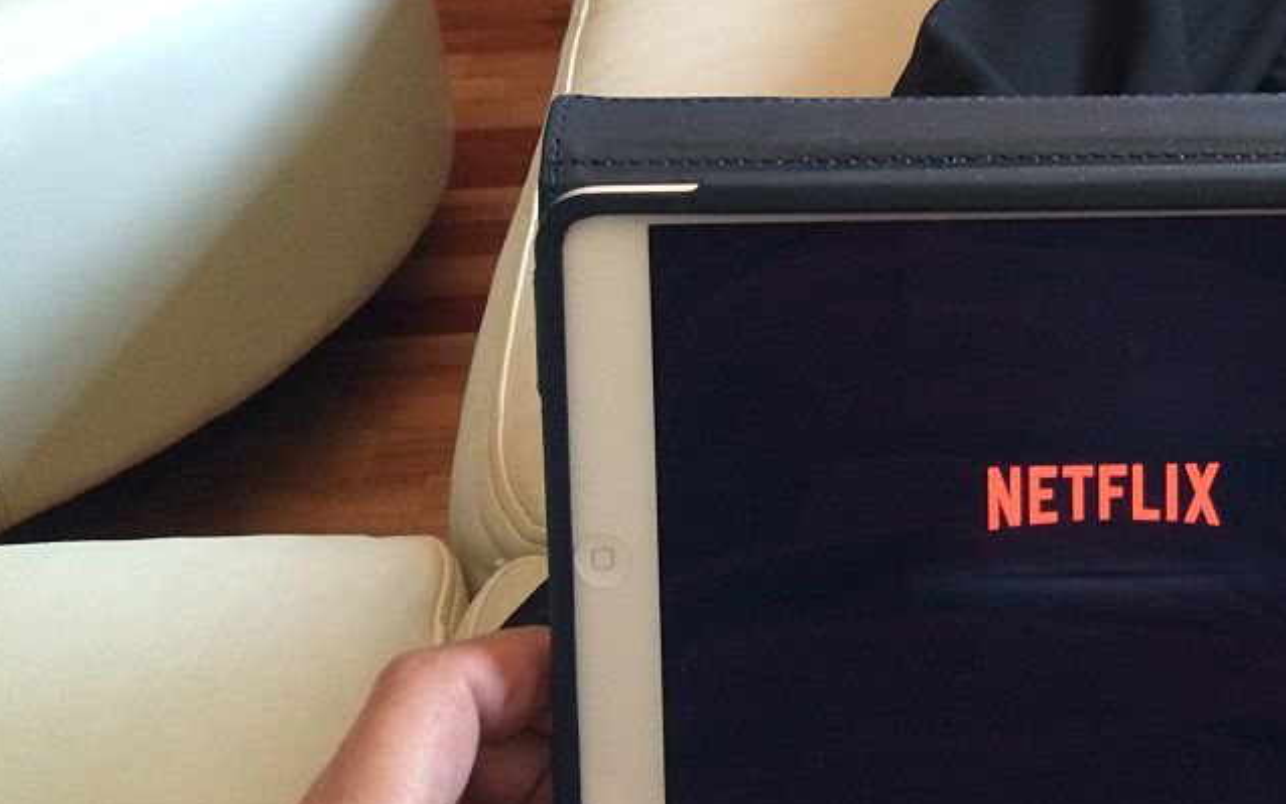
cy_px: 171
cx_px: 1020
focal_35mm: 51
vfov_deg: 25.0
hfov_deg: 38.2
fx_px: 1788
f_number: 2.2
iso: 320
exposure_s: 1/15
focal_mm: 4.12
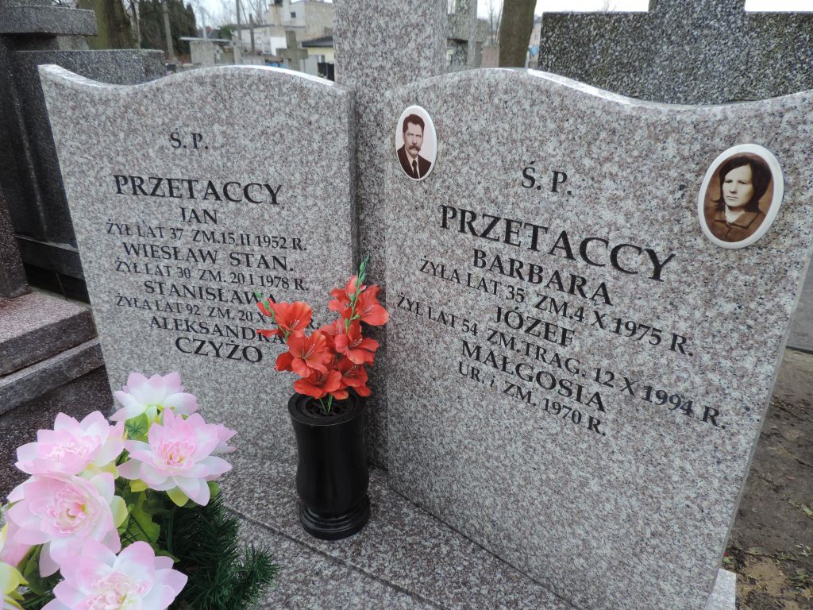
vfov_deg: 56.8
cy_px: 305
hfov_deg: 71.6
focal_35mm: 24
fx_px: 564
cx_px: 406
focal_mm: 4.3
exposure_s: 1/100
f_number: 3
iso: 80
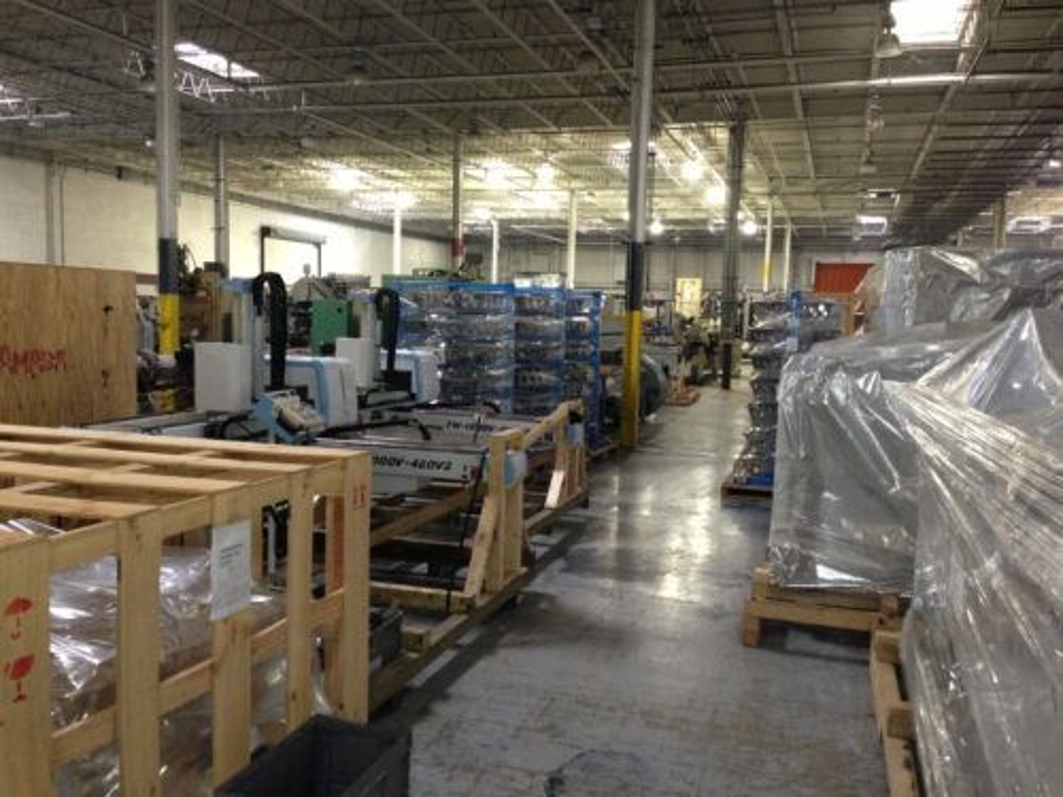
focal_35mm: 33
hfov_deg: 55.4
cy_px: 398
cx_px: 532
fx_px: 1013
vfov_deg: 42.9
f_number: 2.4
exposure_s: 1/17
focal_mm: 4.13
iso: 400
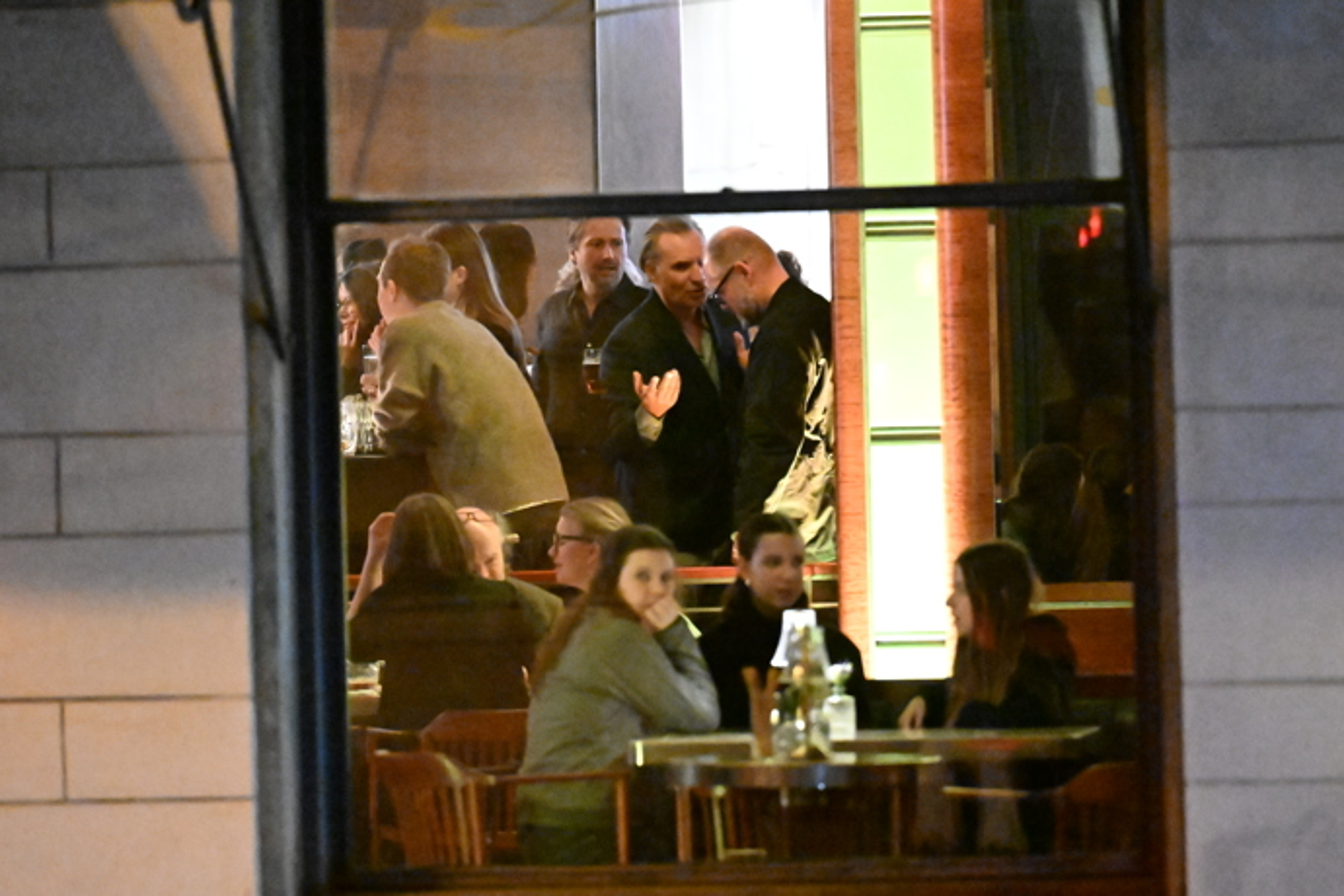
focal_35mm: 300
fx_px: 11199
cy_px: 448
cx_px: 672
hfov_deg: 6.9
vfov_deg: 4.6
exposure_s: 1/160
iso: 32000
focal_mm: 200
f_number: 2.8
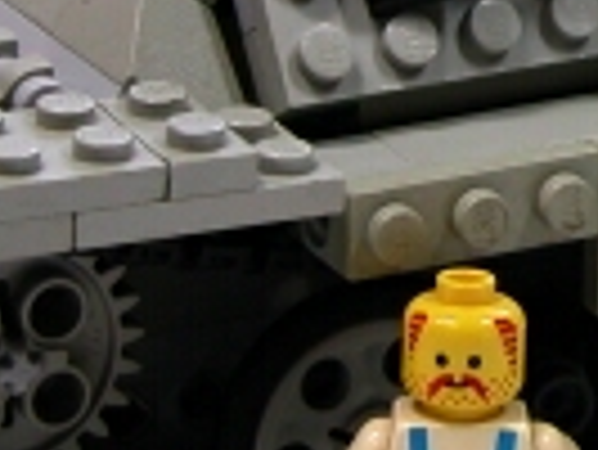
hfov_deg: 7.0
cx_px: 787
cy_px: 9
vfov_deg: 5.3
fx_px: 4824
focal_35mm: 279
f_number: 3.1
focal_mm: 14.7
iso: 100
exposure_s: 1/33.9
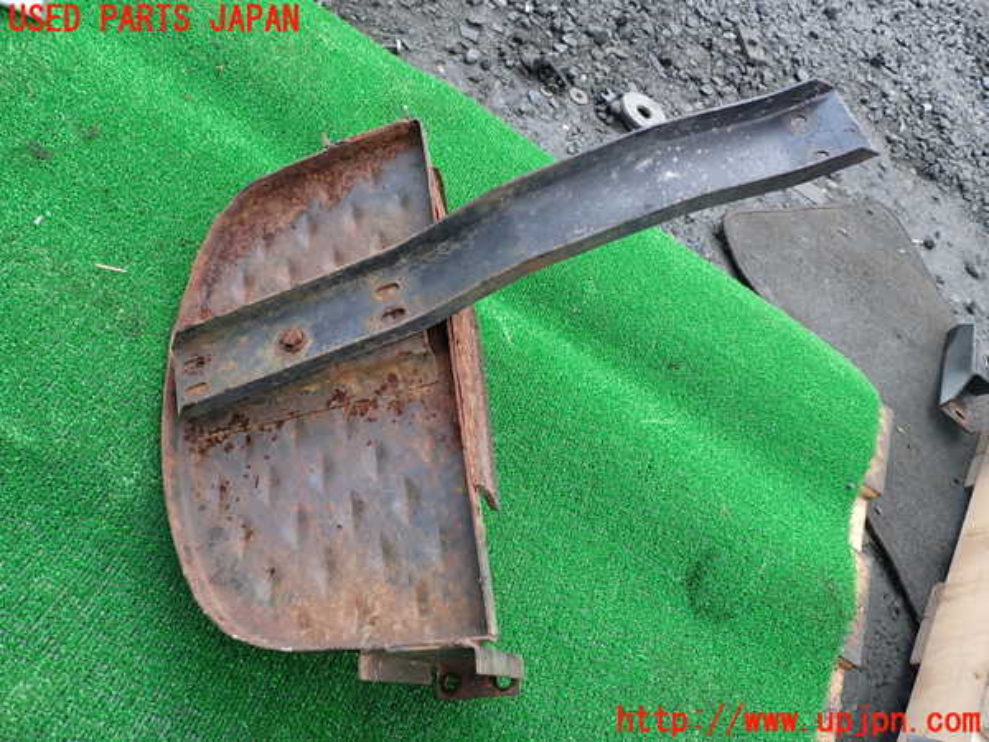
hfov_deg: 69.4
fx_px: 714
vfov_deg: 54.9
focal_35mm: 25
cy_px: 371
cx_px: 494
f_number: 2.8
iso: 100
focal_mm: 4.5
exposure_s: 1/125
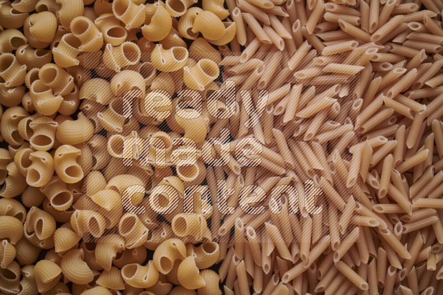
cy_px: 148
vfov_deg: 27.0
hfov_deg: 39.6
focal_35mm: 50
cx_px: 222
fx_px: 615
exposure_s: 1/100
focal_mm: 50
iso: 160
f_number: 8
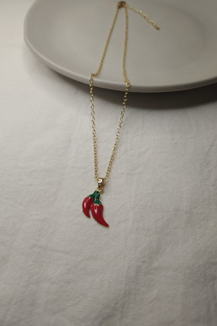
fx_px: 226
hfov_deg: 51.3
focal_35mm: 25
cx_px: 105
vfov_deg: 71.5
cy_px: 161
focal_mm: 5.4
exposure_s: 1/50
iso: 64
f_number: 1.8
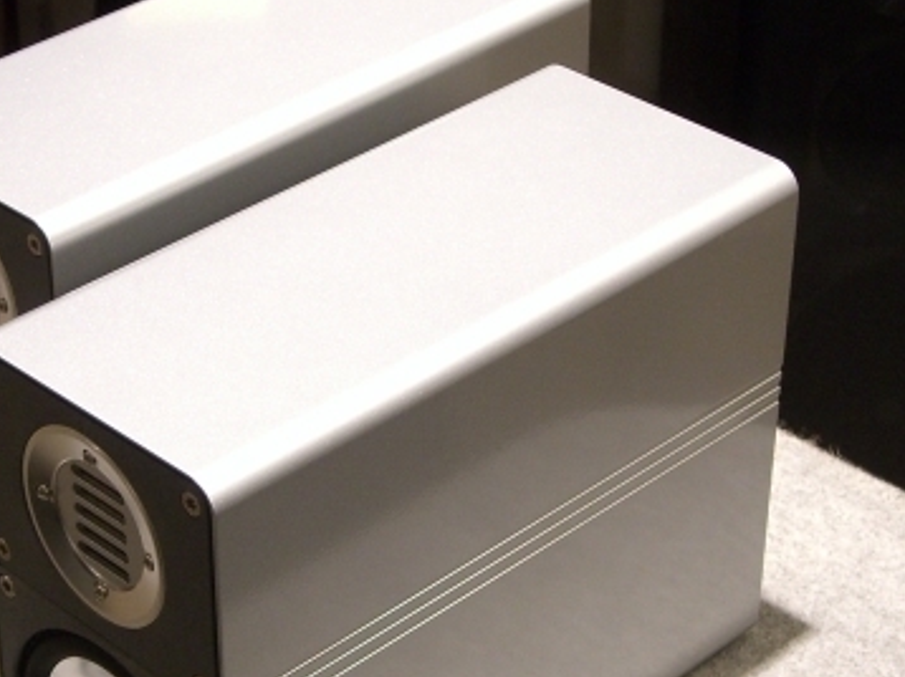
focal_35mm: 102
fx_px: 2665
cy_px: 434
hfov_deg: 19.2
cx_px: 313
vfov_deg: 14.5
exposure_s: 1/20
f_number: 3.6
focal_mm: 11.8
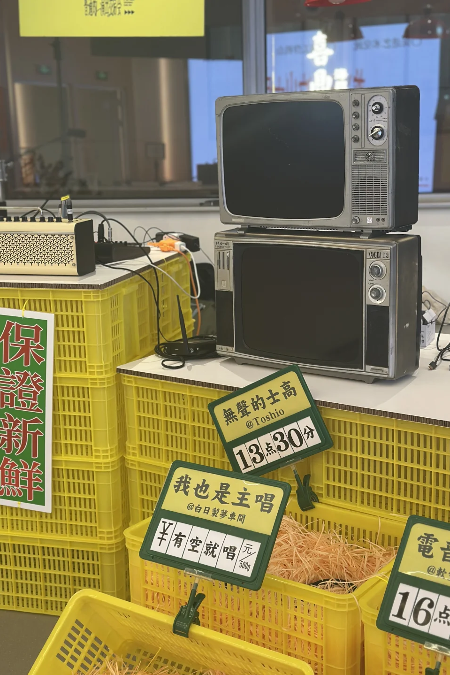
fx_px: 937
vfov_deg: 39.6
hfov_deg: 27.0
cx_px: 239
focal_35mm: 50
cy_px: 338
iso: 160
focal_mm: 6.86
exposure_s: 1/60
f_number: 1.78
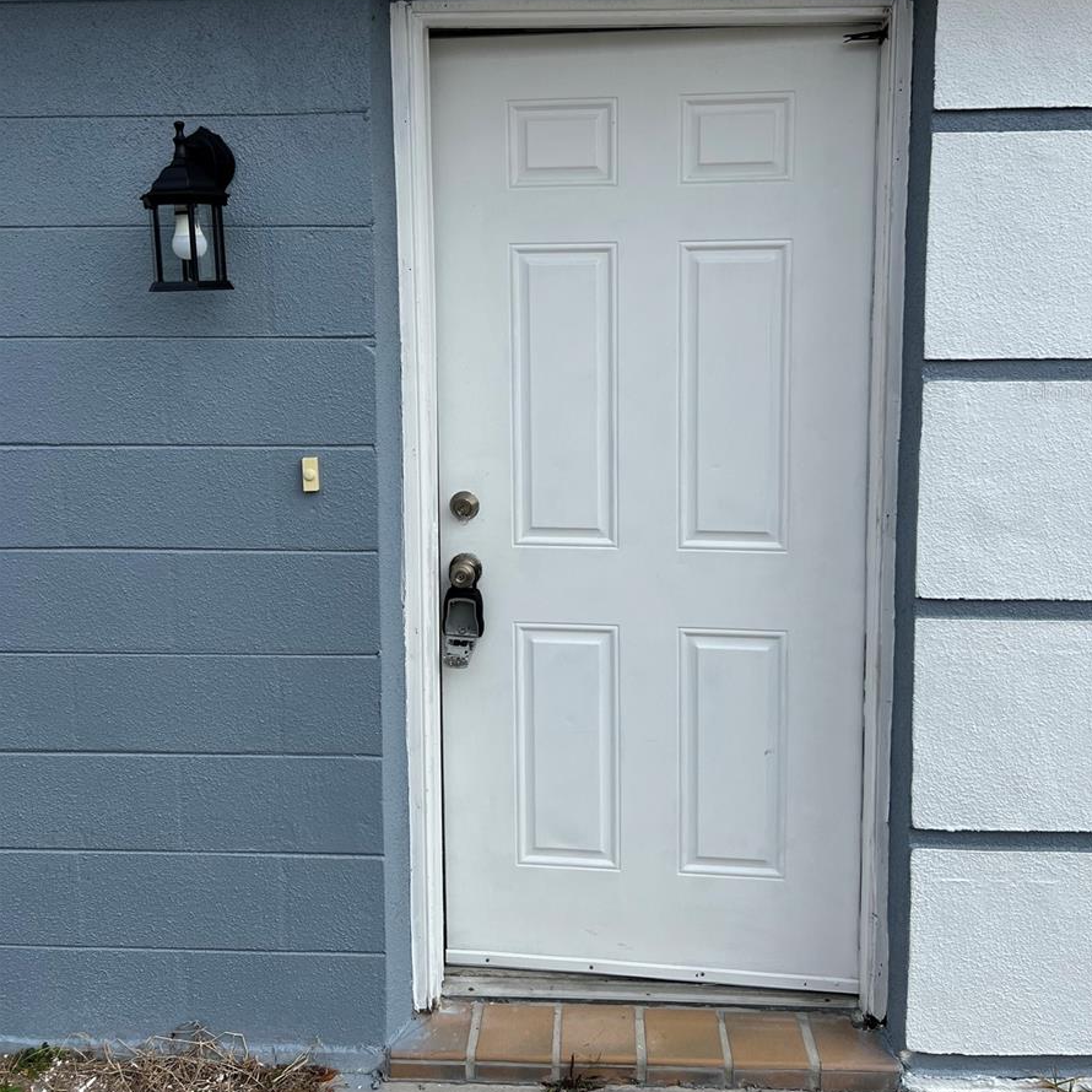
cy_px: 391
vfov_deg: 51.8
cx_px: 551
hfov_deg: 52.5
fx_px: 1106
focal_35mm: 31
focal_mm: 5.7
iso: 50
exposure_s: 1/4831
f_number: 1.5
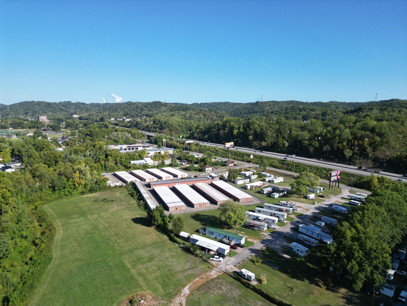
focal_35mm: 24
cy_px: 153
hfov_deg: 71.6
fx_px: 282
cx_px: 204
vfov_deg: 56.8
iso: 110
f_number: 1.7
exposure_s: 1/2000
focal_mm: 6.72
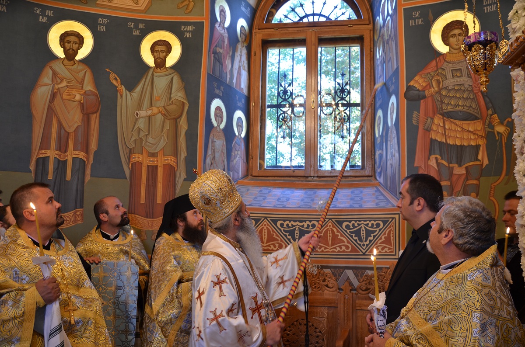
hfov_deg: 59.6
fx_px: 458
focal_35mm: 32
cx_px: 262
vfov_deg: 41.5
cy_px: 174
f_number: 3.8
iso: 200
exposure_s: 1/10
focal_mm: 21
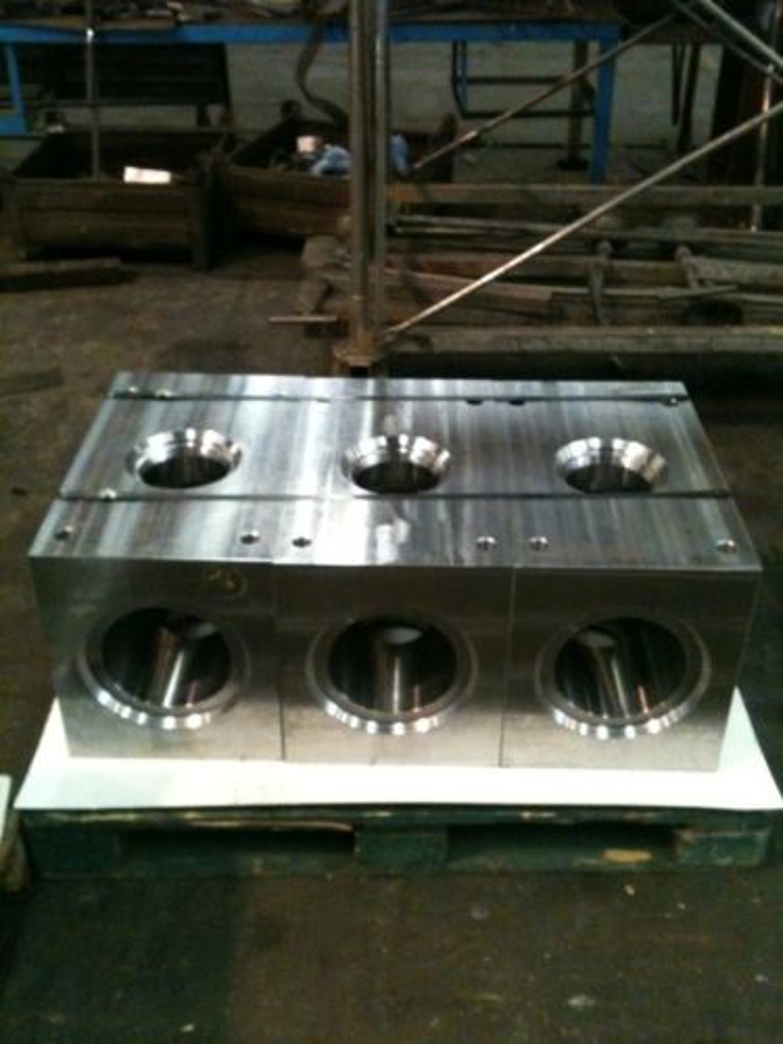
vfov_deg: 52.6
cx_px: 392
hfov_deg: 40.7
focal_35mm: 35
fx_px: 1056
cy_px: 522
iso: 640
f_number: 2.8
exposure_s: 1/10
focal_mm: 3.85
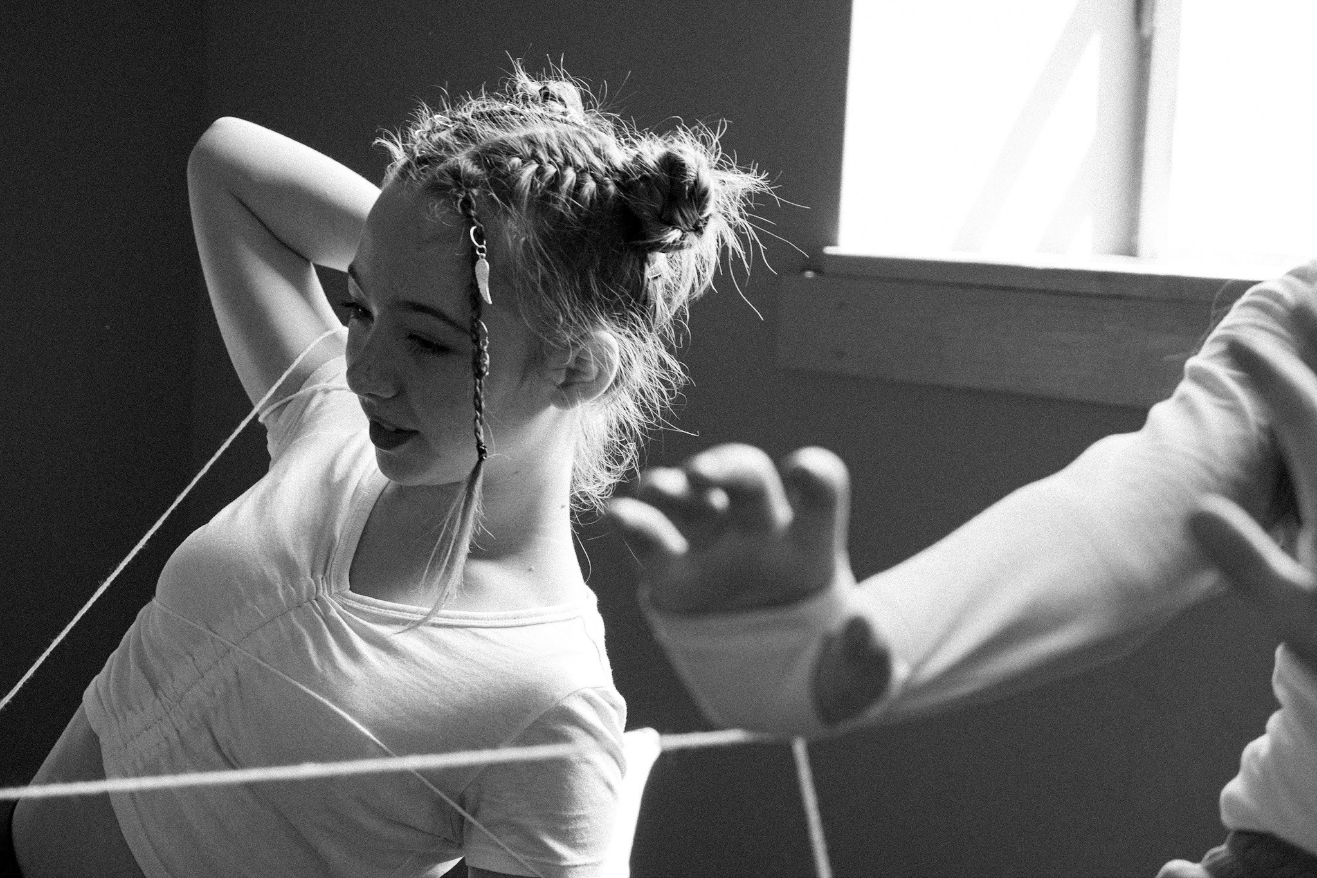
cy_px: 439
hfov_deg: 24.5
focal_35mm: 83
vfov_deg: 16.5
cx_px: 658
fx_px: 3036
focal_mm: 55
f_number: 4
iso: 320
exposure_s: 1/60
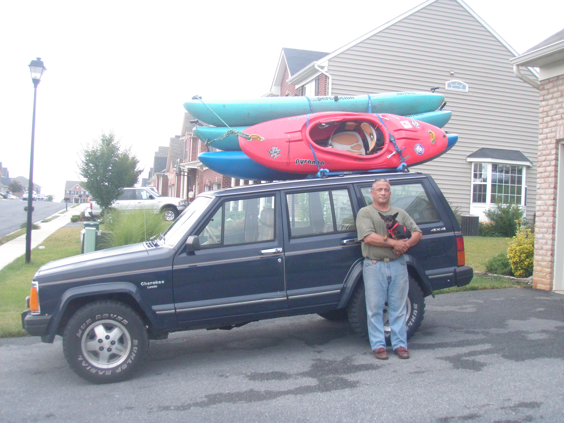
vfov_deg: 37.7
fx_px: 619
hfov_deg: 49.0
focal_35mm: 38
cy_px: 212
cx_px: 282
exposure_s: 1/25
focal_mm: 6.7
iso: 200
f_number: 3.5
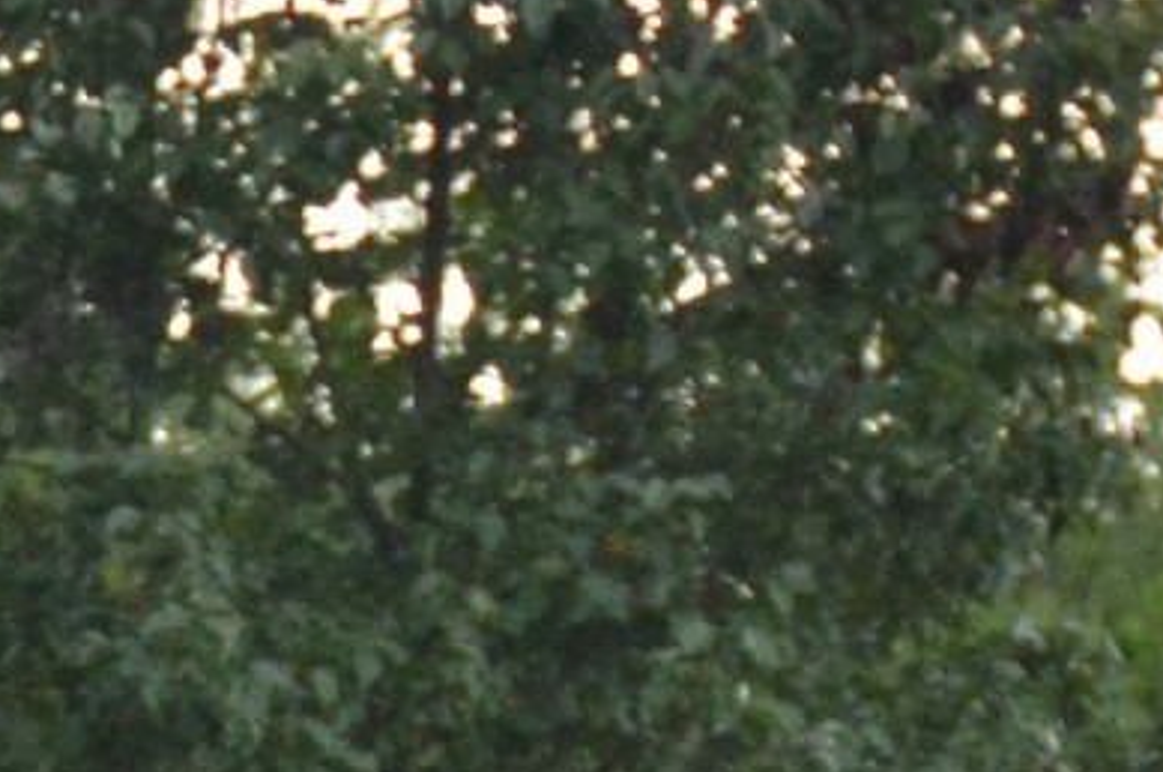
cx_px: -2108
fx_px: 21770
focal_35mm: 675
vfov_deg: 2.0
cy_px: 1831
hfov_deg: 3.0
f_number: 5
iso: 1000
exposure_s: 1/500
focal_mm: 70
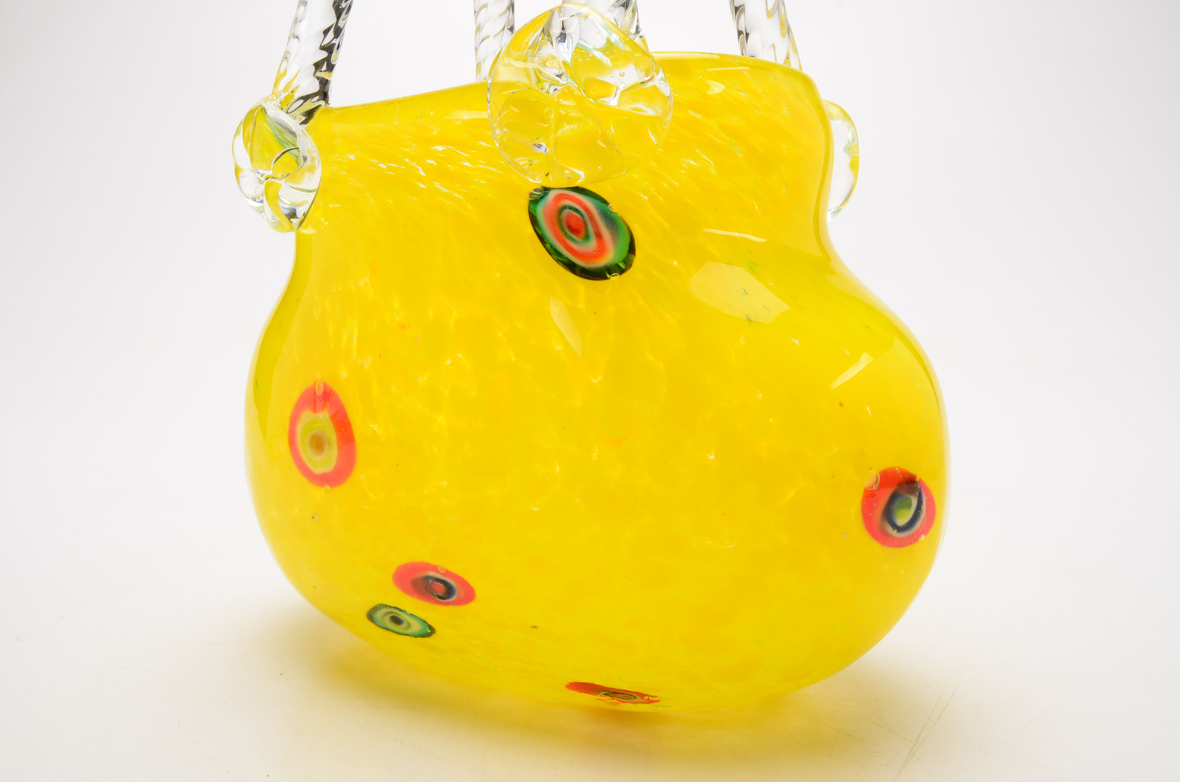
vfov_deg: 38.2
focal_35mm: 34
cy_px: 391
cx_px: 590
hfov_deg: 55.2
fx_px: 1128
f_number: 22
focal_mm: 23
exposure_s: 1/160
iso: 100
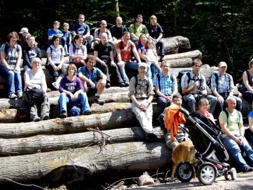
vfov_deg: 21.9
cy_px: 94
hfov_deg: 29.0
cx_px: 139
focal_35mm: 67
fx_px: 490
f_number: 3.9
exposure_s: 1/317
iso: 100
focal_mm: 10.4
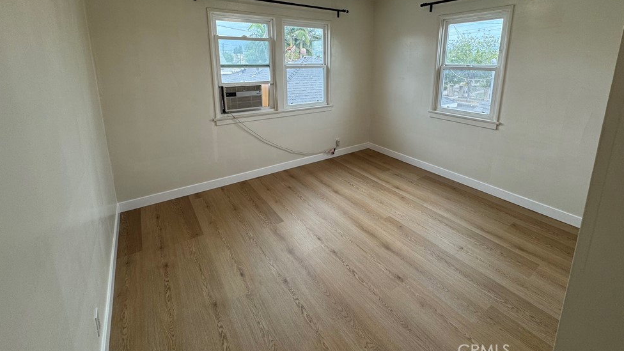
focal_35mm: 16
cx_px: 324
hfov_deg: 99.3
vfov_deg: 65.1
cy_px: 114
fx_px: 265
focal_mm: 2.22
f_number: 2.2
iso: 64
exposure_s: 1/120
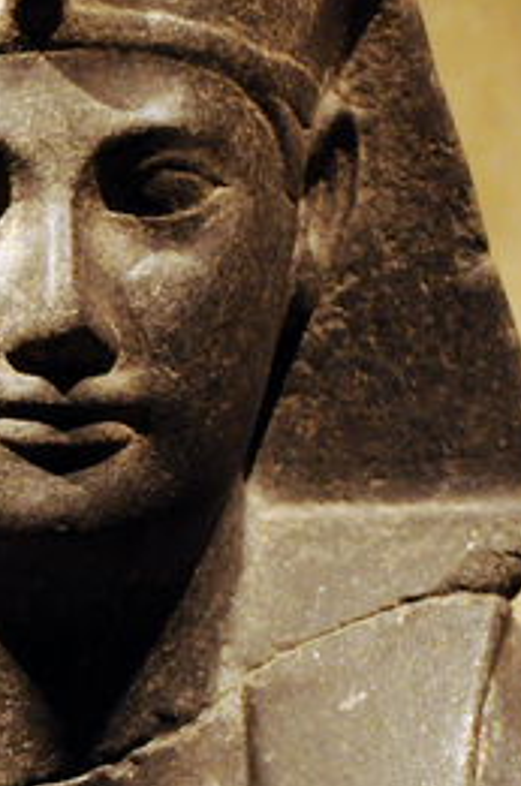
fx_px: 9938
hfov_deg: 3.0
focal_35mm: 456
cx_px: 17
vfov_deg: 4.5
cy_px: 554
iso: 1600
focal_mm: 120
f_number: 7.1
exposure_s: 1/50
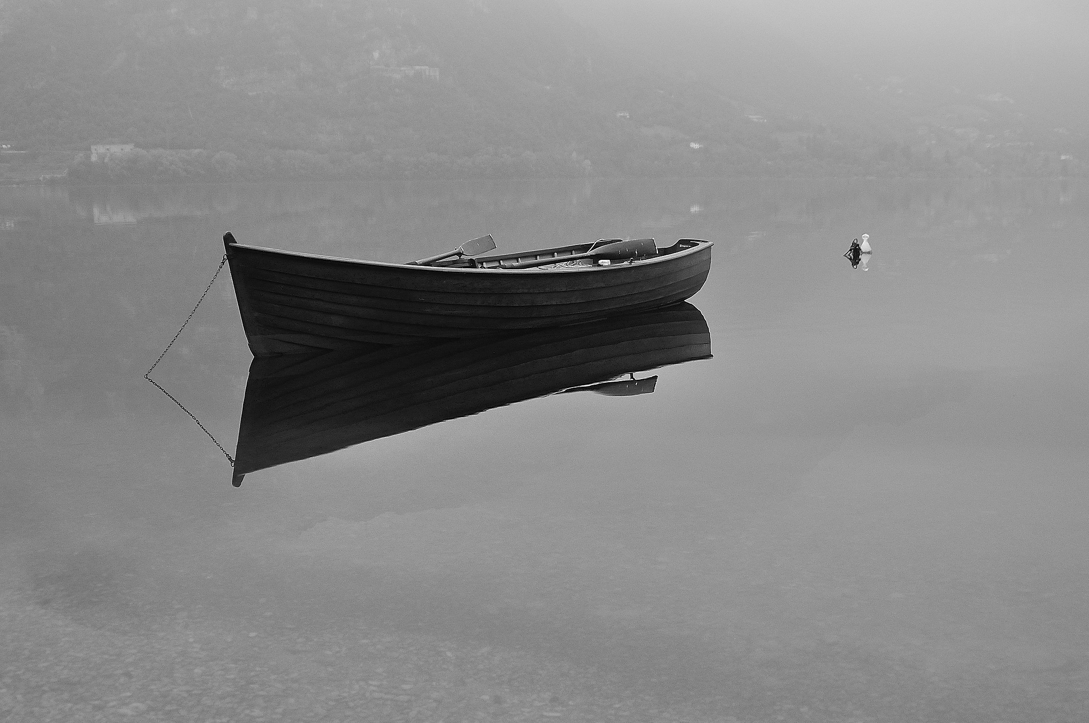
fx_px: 1390
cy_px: 370
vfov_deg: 29.2
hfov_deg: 42.8
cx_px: 586
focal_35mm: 46
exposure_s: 1/500
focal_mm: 28
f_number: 3.5
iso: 800
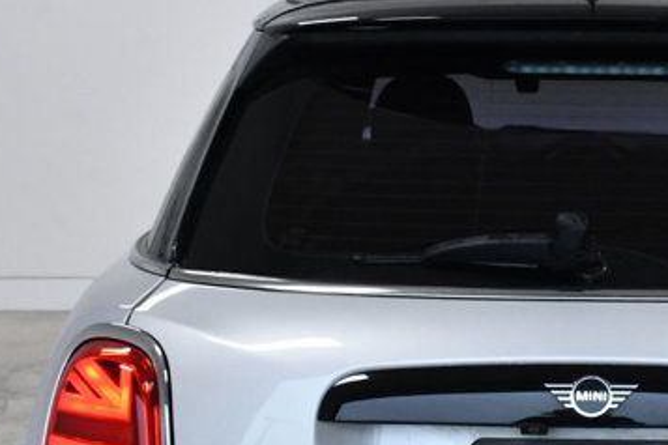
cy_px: 396
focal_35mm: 86
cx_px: 601
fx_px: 1596
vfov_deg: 15.7
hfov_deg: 23.0
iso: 2500
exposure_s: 1/320
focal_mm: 20
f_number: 9
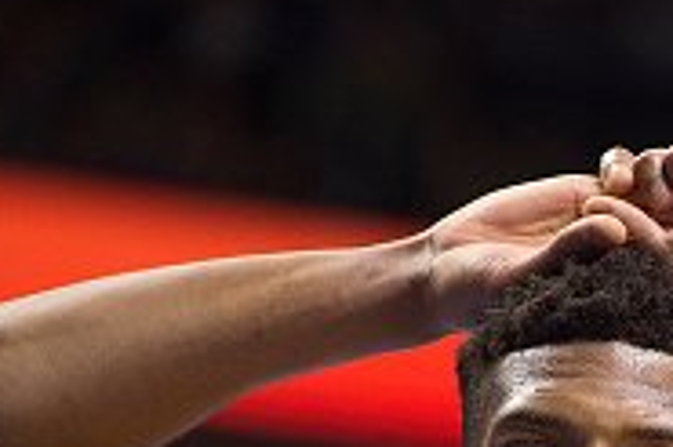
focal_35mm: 641
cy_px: 685
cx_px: 648
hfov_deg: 3.2
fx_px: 11972
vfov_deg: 2.1
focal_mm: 200
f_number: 4
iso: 2000
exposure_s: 1/800
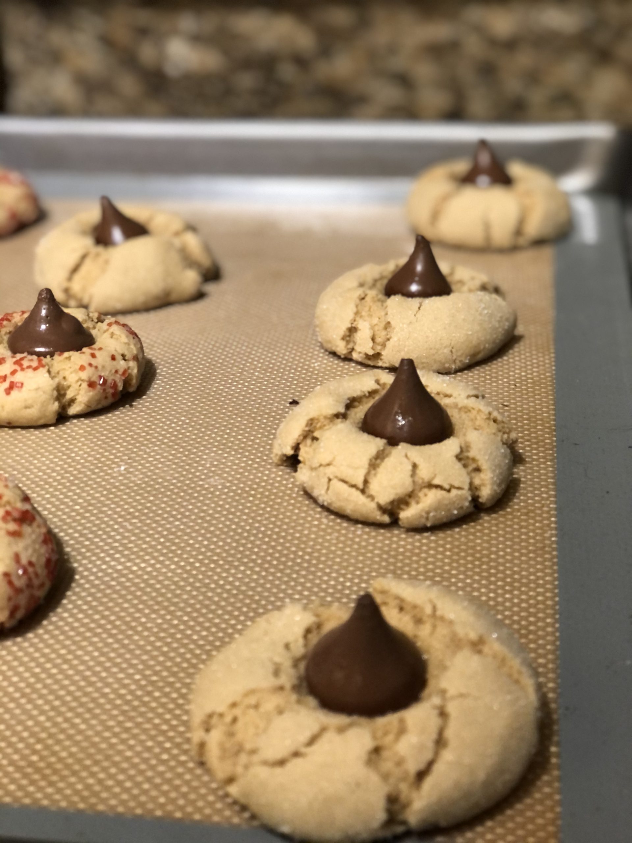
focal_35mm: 57
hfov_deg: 25.7
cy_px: 422
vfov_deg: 33.8
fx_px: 1388
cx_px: 316
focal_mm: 6.6
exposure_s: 1/30
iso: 200
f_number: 2.8
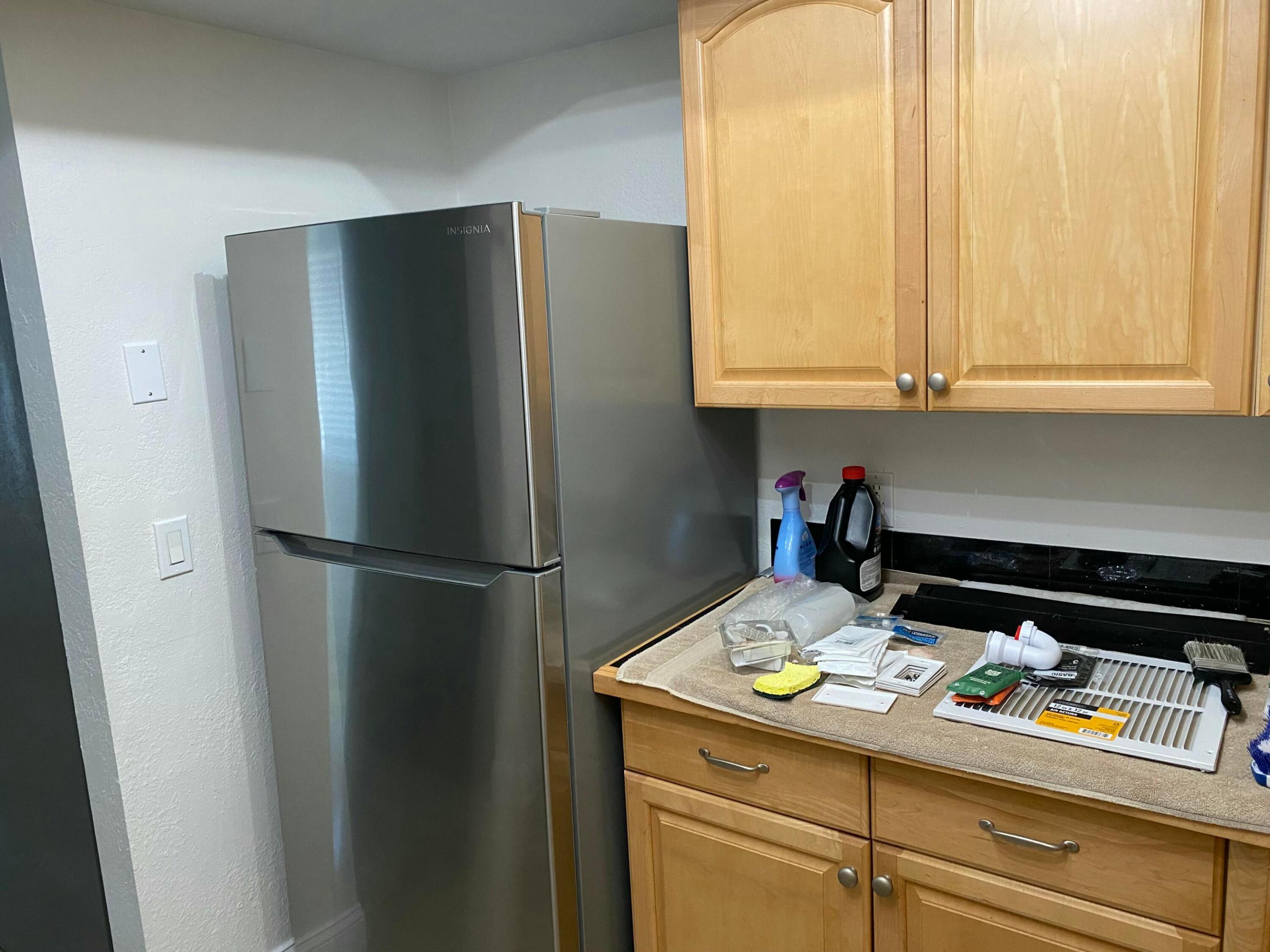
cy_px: 476
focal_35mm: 26
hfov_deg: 67.3
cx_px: 635
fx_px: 954
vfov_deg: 53.1
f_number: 1.8
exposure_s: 1/60
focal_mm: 4.25
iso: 250
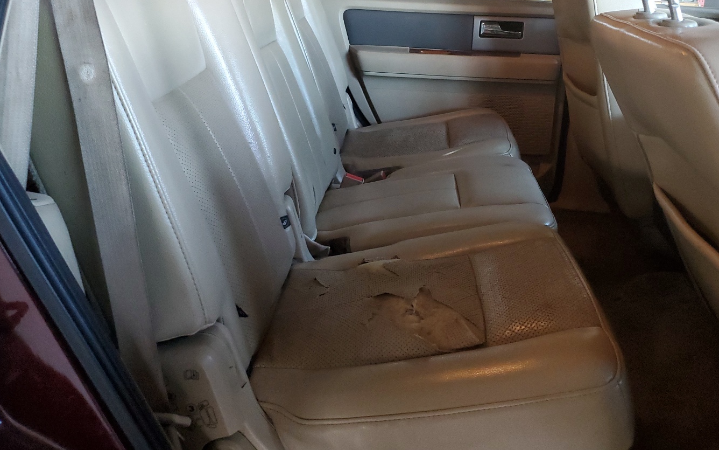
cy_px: 136
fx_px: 647
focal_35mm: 33
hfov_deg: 58.0
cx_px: 405
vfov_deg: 37.7
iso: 328
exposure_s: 1/60.2
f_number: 1.5
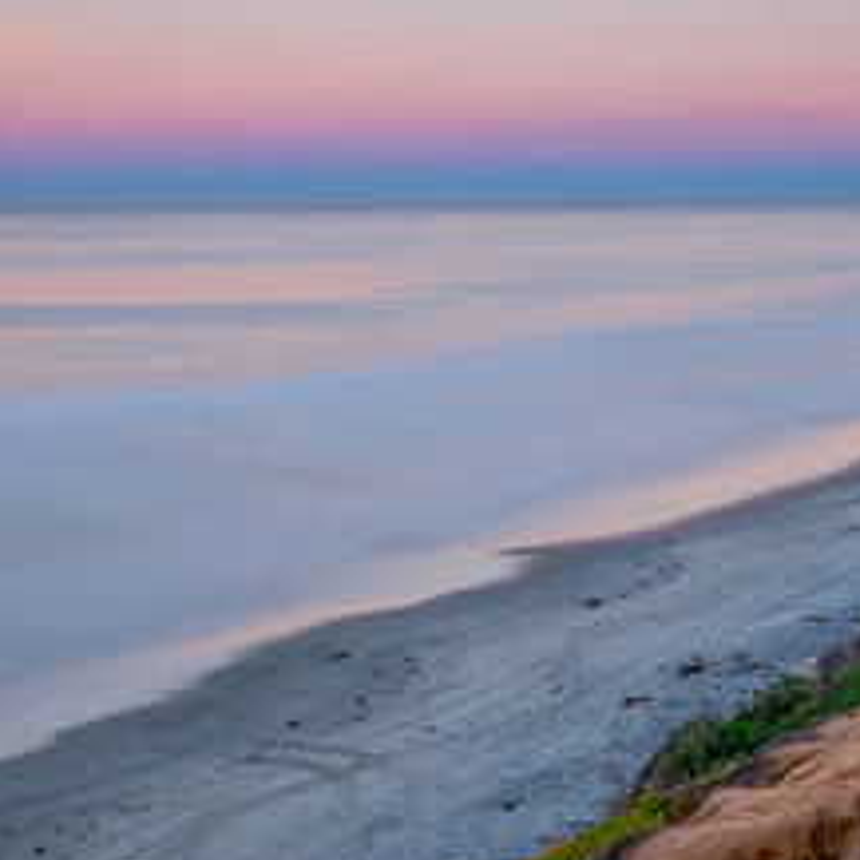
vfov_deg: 25.3
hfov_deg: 25.3
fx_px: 1911
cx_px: 547
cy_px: 468
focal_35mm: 68
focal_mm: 29
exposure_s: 30
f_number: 4.5
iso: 50
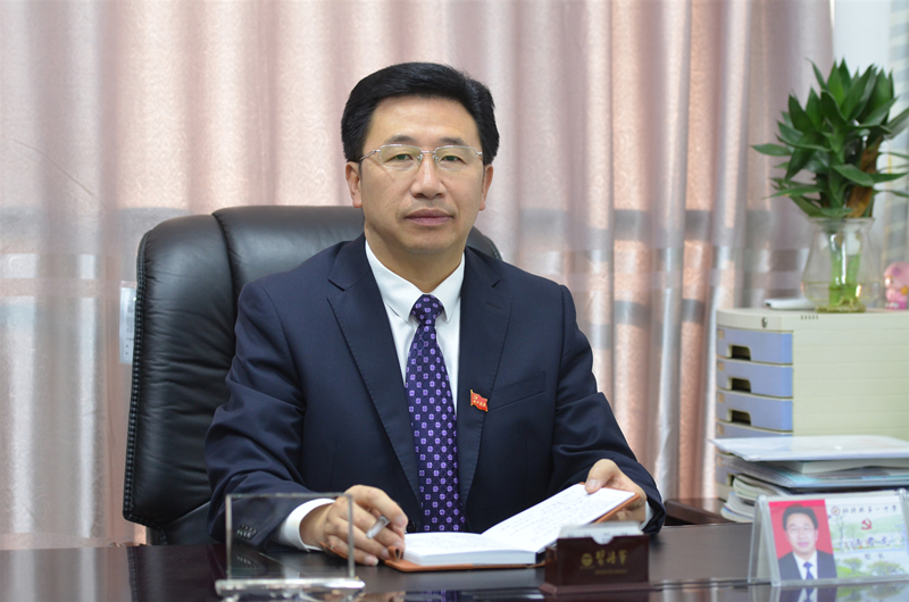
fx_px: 2646
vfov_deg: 13.0
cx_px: 454
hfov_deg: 19.5
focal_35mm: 105
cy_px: 301
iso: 800
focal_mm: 70
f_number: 3.2
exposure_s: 1/40
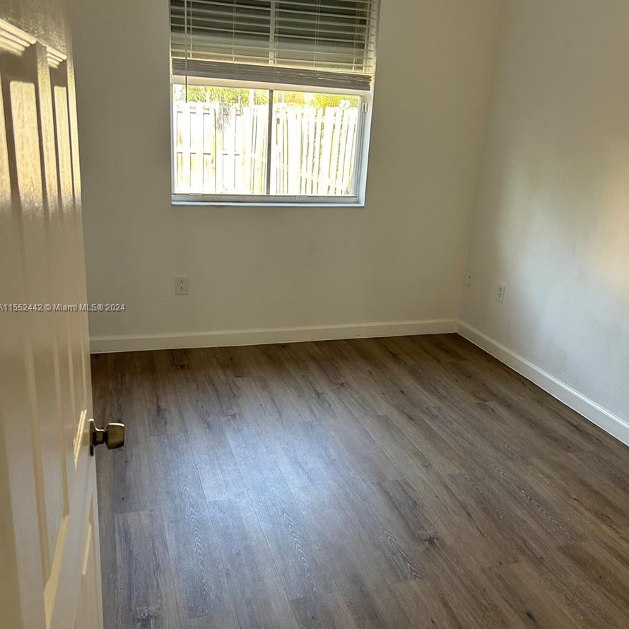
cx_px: 314
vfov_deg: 52.5
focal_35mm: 31
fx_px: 637
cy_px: 308
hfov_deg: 52.5
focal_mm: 5.7
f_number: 1.5
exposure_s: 1/120
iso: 125
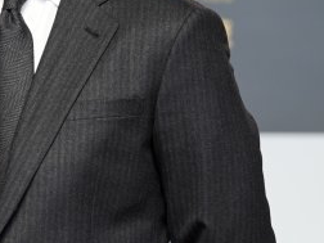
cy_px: 207
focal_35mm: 535
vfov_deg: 2.8
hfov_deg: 3.7
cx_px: 1
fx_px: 5008
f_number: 4
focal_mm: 164
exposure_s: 1/160
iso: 800
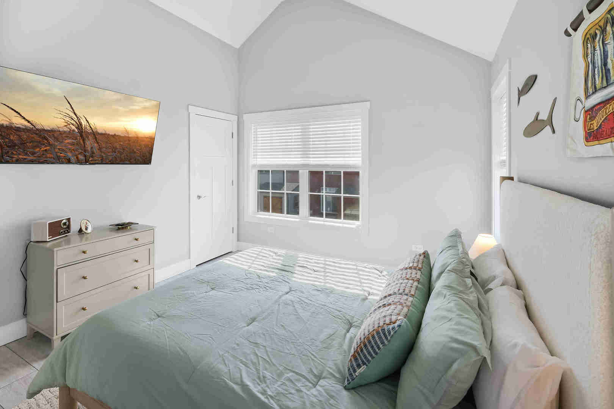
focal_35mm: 15
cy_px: 204
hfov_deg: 100.4
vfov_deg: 77.3
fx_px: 256
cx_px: 307
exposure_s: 1/15
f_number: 13
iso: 400
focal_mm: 10
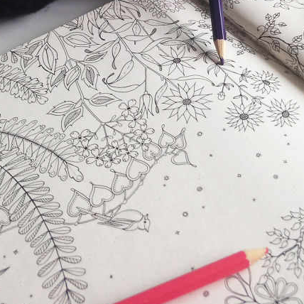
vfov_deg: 20.2
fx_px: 795
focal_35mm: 80
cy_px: -64
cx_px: 172
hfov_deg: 21.6
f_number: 2.4
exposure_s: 1/229
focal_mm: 4.12
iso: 50
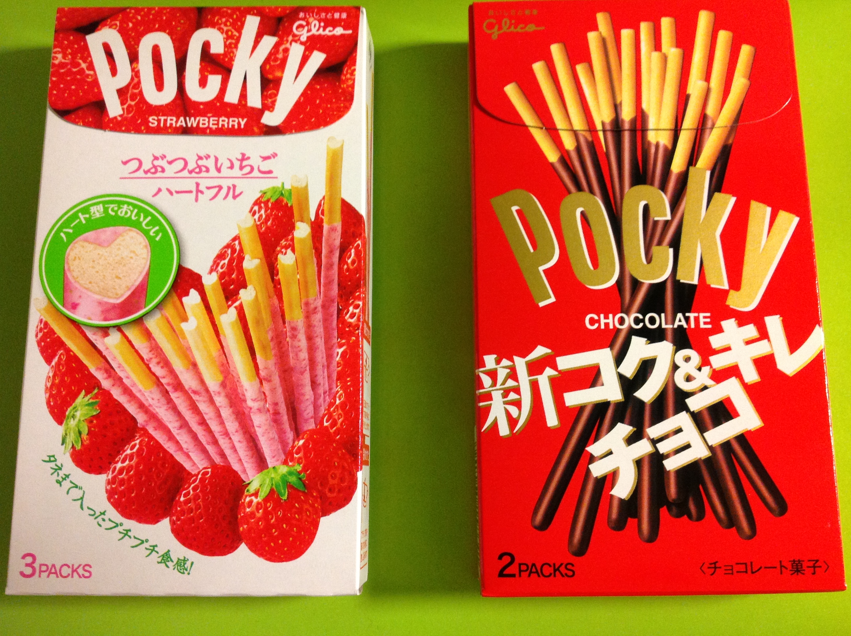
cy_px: 318
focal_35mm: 35
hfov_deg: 52.7
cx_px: 426
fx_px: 859
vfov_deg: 40.6
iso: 160
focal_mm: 4.28
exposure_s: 1/15
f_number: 2.4
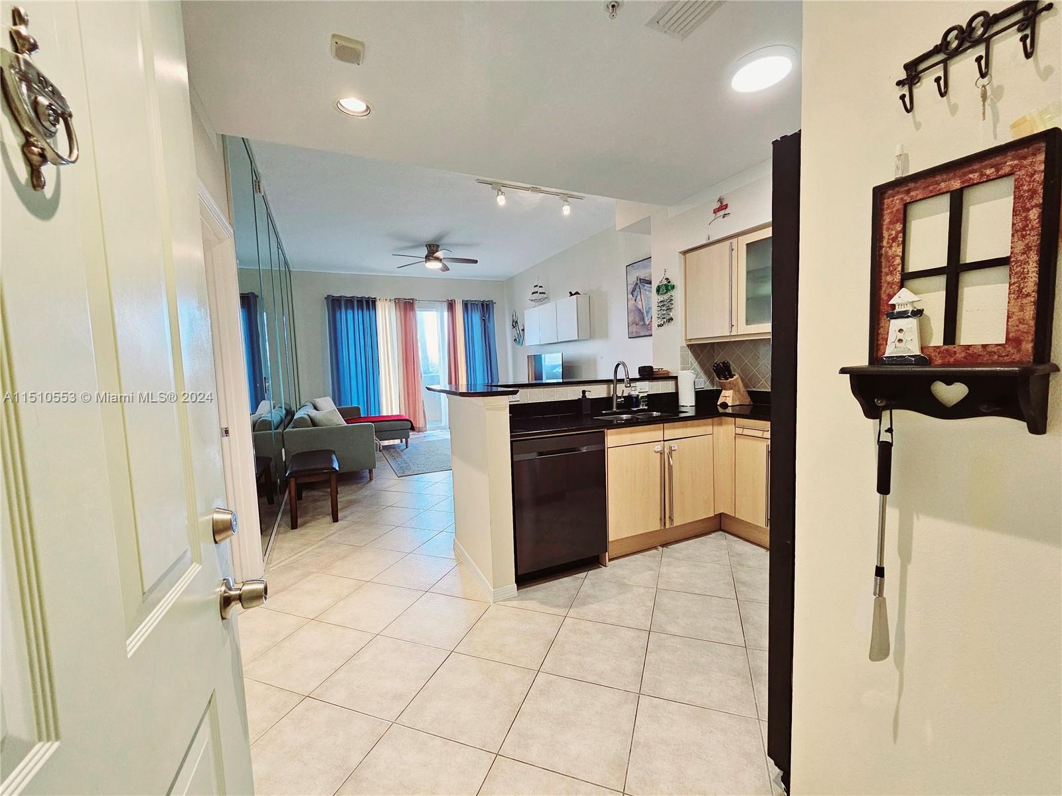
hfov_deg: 106.2
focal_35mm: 13
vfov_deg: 89.9
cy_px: 398
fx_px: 399
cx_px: 531
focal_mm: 2.2
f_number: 2.2
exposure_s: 1/60.2
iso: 200
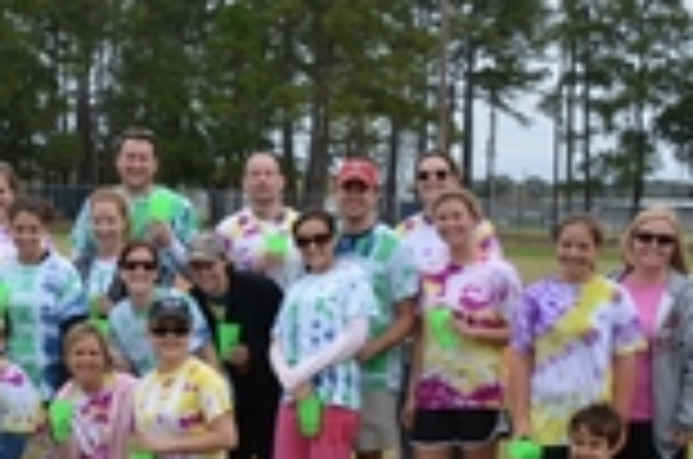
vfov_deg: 12.5
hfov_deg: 18.0
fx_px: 2094
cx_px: -90
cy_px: 322
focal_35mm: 109
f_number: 8
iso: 200
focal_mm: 28
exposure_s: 1/250
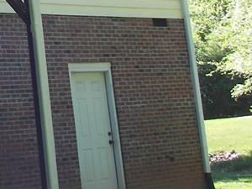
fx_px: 895
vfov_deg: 11.6
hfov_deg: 14.8
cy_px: -90
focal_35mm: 123
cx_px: -140
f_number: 2.8
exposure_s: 1/160
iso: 50
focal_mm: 6
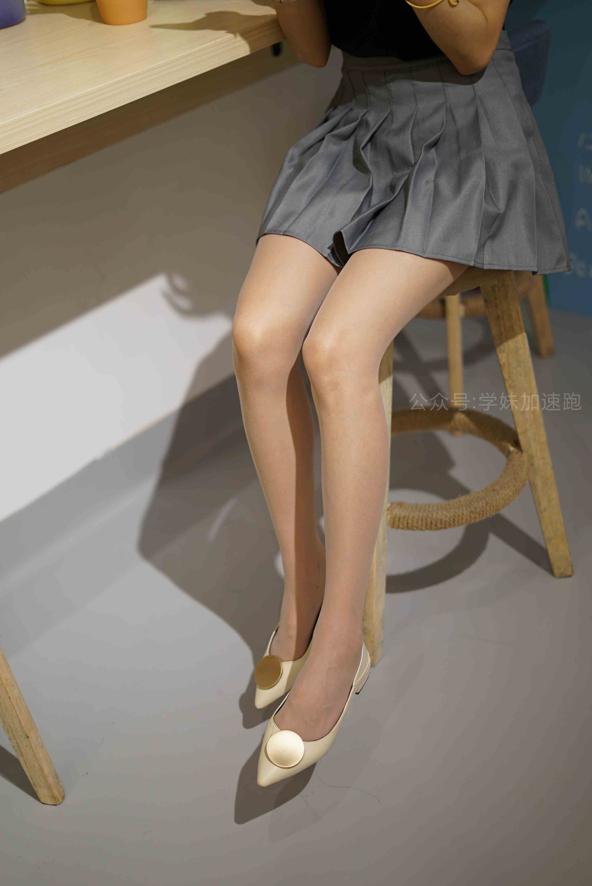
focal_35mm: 50
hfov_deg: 27.0
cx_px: 296
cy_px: 443
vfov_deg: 39.6
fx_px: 1232
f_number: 1.8
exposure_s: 1/125
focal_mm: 50
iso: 200
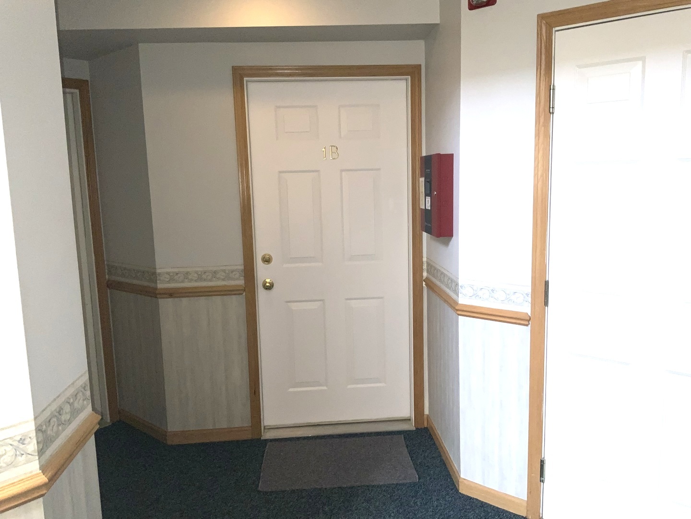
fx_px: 579
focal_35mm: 29
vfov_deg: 48.2
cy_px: 260
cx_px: 346
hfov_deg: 61.7
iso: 50
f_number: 1.8
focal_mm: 3
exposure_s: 1/60
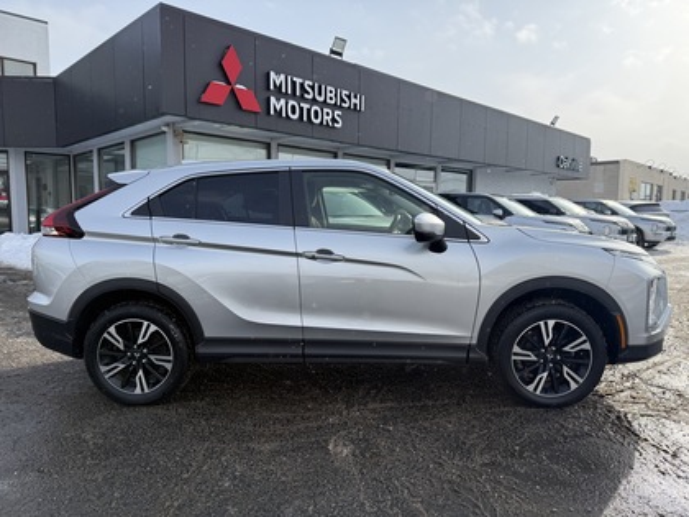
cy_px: 258
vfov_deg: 56.8
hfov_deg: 71.6
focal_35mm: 24
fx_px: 478
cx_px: 344
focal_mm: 6.76
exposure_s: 1/3759
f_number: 1.78
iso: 100
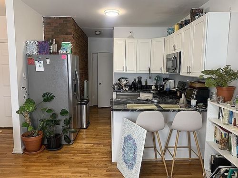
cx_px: 119
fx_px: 179
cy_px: 89
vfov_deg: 53.1
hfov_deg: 67.3
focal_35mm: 26
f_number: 1.8
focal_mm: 4.25
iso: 160
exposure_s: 1/60
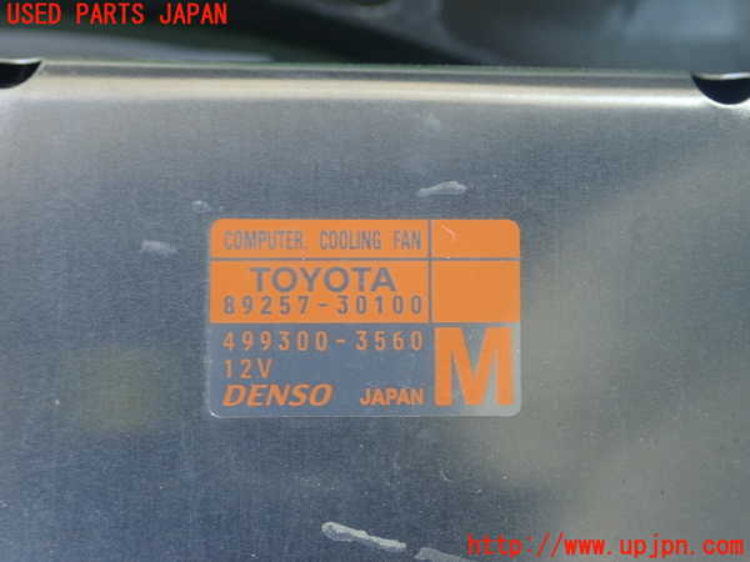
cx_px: 375
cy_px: 281
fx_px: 1148
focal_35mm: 53
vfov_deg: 27.5
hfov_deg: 36.2
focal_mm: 9.61
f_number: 3.4
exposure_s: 1/80
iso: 200
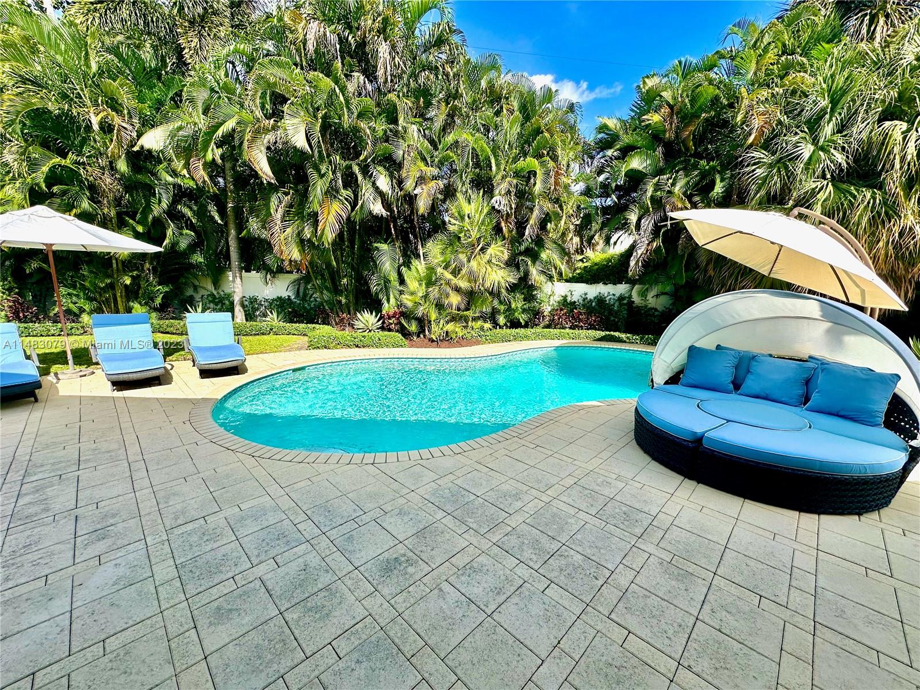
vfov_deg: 85.7
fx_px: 372
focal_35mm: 14
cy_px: 345
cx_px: 460
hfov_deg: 102.1
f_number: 2.2
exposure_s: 1/1435
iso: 50
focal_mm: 2.22
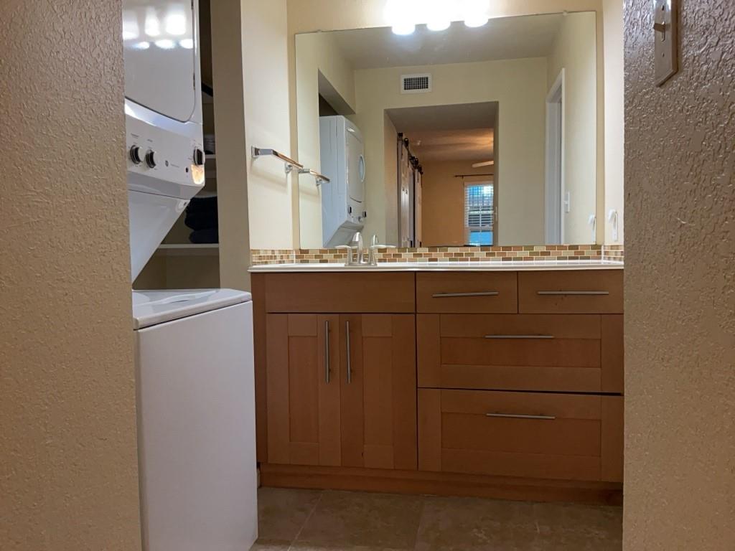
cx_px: 368
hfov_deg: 65.3
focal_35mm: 27
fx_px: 573
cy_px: 276
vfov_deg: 51.4
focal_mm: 3
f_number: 1.8
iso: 125
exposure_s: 1/60
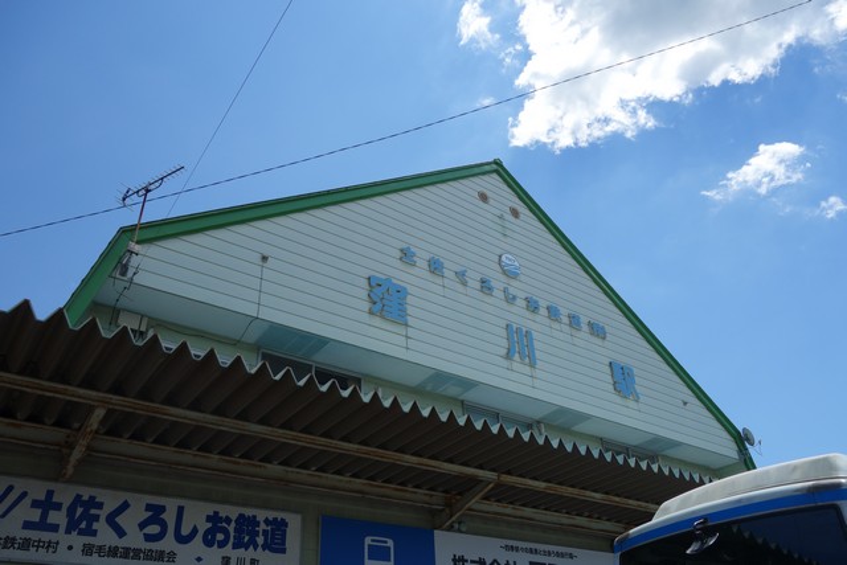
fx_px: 659
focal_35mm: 28
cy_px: 282
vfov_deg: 46.4
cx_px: 424
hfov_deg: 65.5
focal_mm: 10.4
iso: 125
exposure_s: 1/640
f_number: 5.6
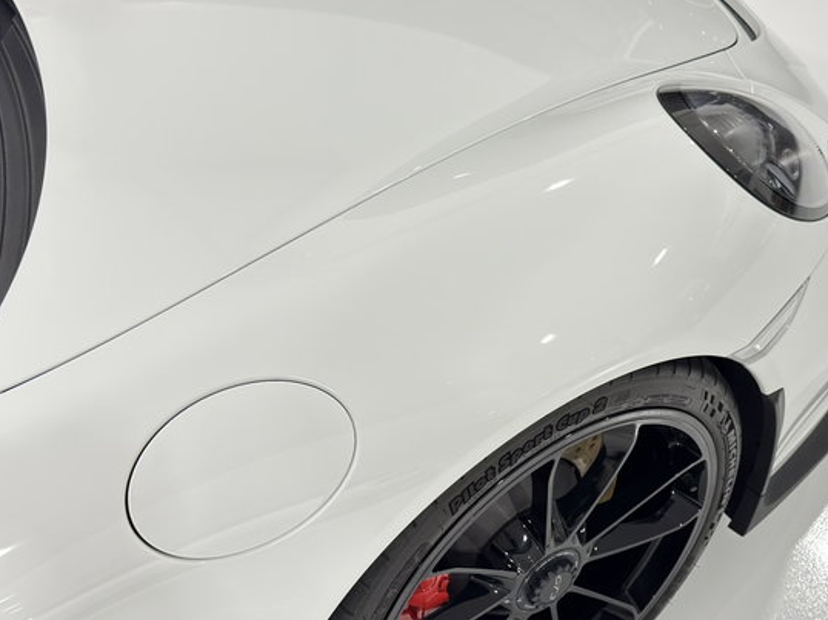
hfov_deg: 37.7
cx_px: 562
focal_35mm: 50
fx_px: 1195
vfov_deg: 29.0
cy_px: 374
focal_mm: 6.76
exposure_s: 1/120
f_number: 1.78
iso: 125
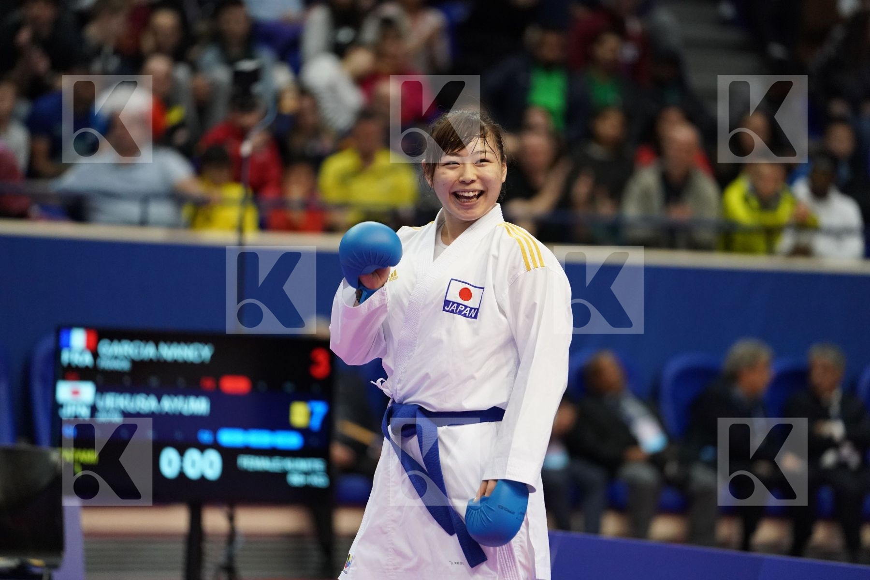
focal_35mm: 200
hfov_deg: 10.3
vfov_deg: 6.9
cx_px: 435
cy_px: 290
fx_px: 4833
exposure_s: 1/1000
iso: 4000
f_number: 2.8
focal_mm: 200
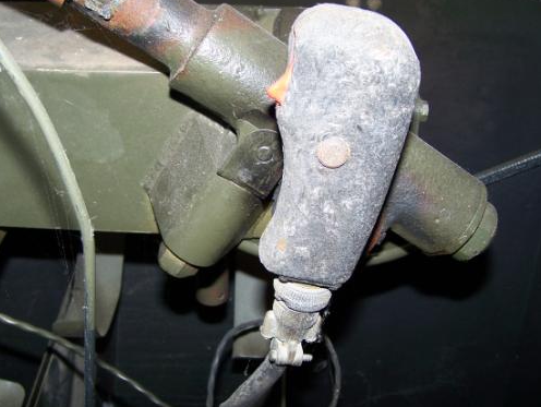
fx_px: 767
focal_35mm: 49
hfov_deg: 38.8
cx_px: 241
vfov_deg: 29.7
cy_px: 221
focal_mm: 6.3
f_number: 2.8
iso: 80
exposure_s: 1/60
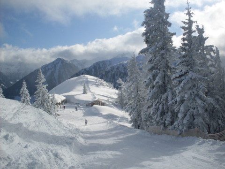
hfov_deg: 49.0
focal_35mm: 38
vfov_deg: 37.7
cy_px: 84
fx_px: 247
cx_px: 112
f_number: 8.4
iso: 80
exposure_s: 1/750
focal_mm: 6.3
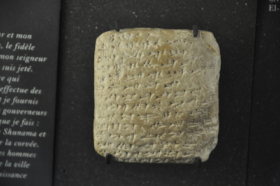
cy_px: 93
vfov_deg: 4.6
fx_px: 2330
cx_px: 140
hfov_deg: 6.9
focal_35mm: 300
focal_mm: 200
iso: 800
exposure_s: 1/30
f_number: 5.6
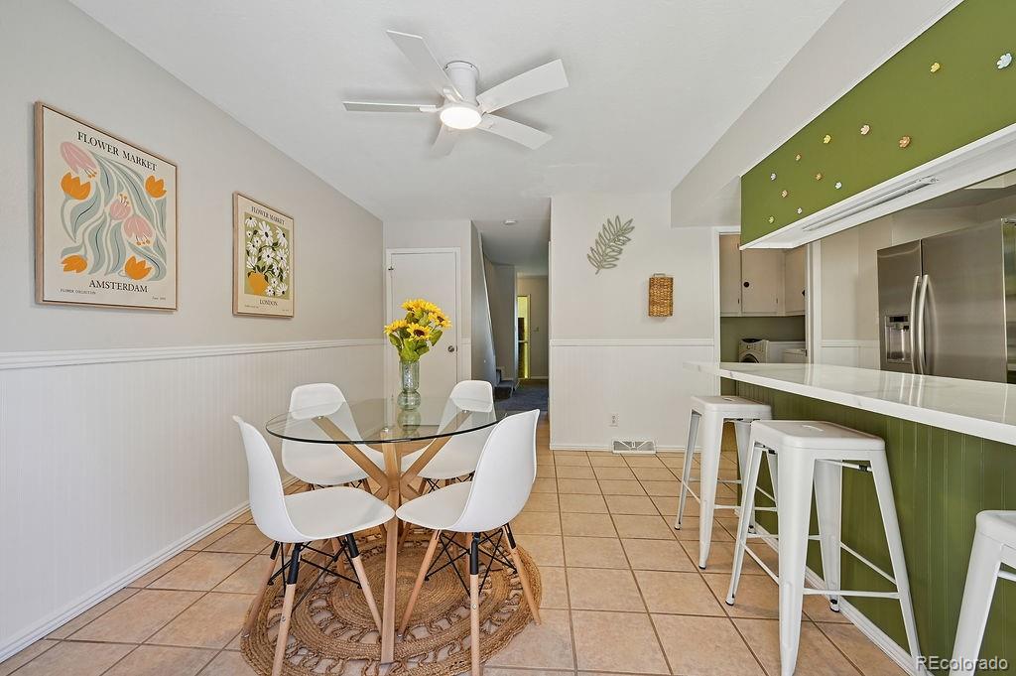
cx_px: 508
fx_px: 423
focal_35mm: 15
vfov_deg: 77.2
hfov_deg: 100.4
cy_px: 338
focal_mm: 15
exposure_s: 1/15
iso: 400
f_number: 10
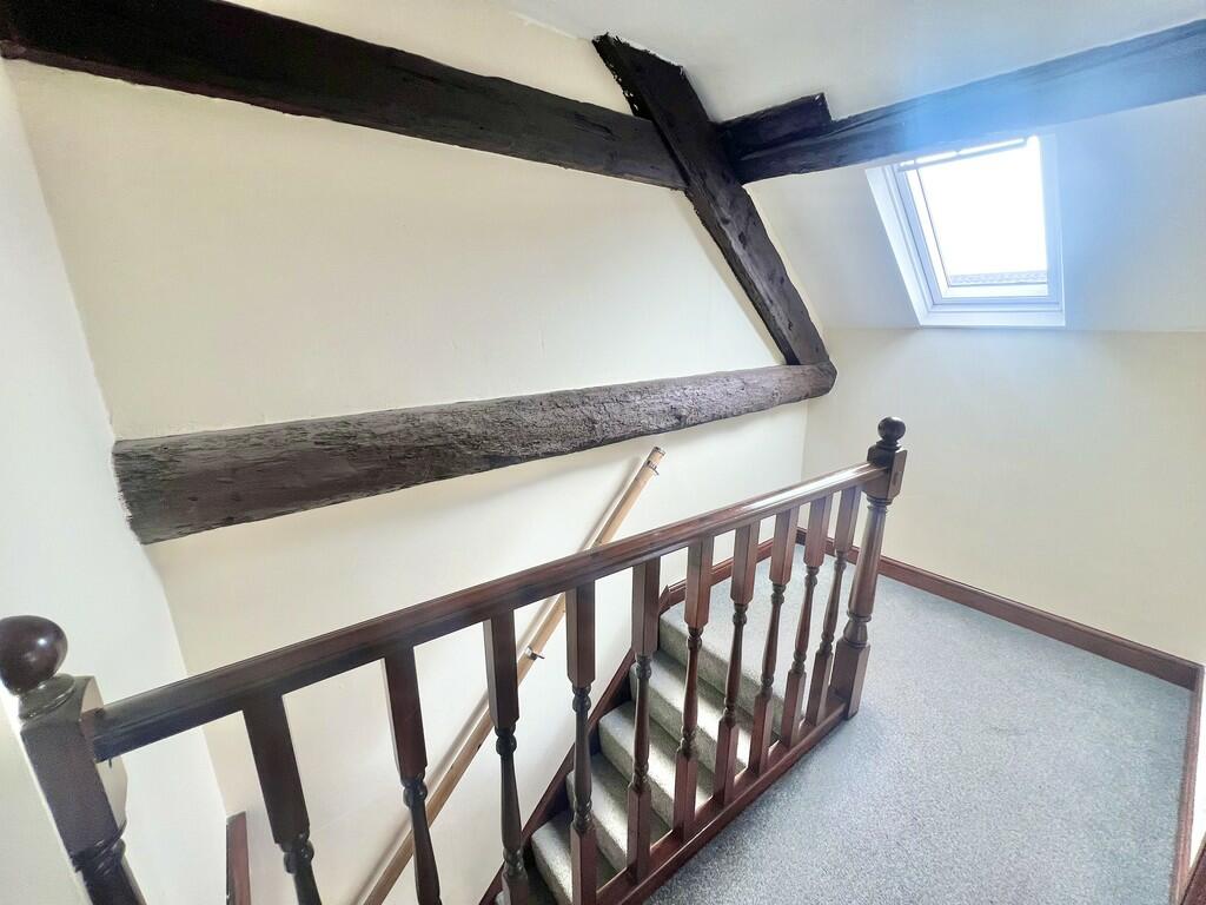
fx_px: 453
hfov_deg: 106.2
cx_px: 603
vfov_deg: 89.9
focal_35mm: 13
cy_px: 452
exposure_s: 1/99
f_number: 1.8
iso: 64
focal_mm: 1.57
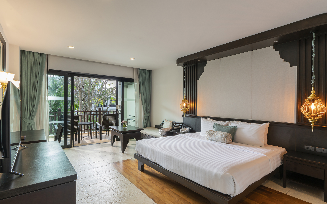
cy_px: 103
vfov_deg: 68.0
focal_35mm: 17
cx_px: 162
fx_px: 151
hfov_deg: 94.4
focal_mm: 16
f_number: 13
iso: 400
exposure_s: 1/2
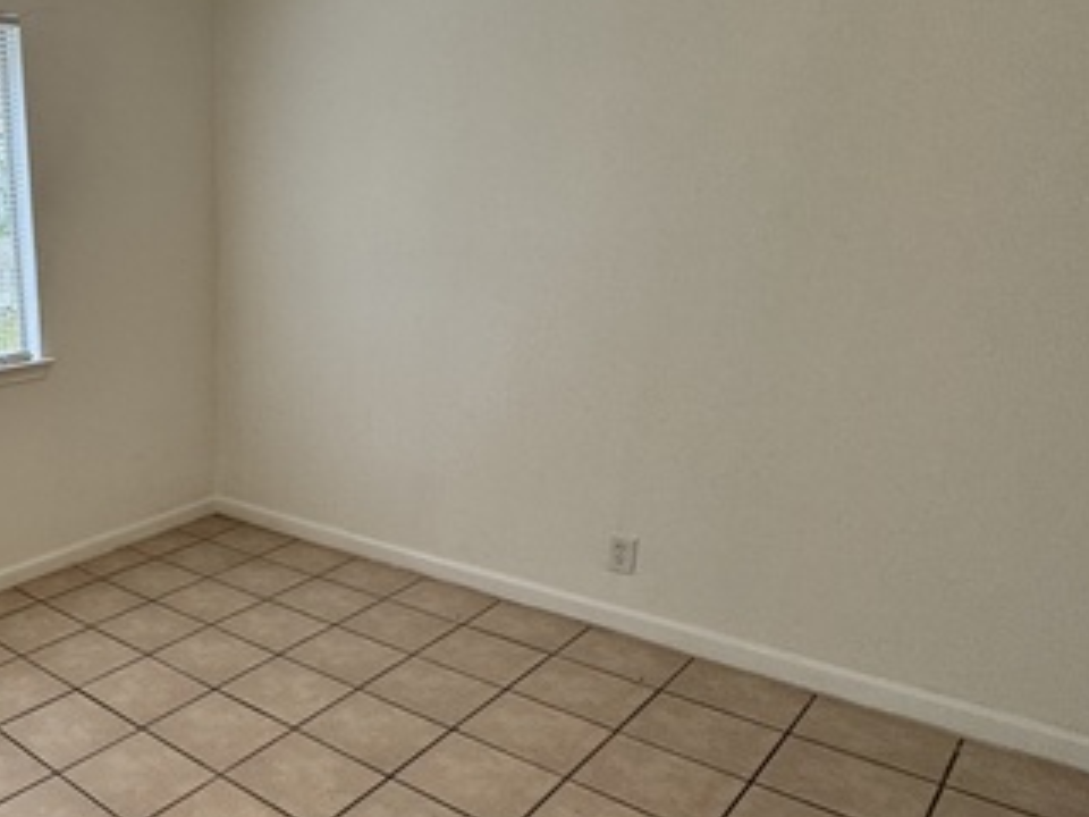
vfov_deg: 49.4
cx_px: 99
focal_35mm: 28
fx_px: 881
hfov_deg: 54.7
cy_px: 500
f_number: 2.2
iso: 160
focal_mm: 2.22
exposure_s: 1/120
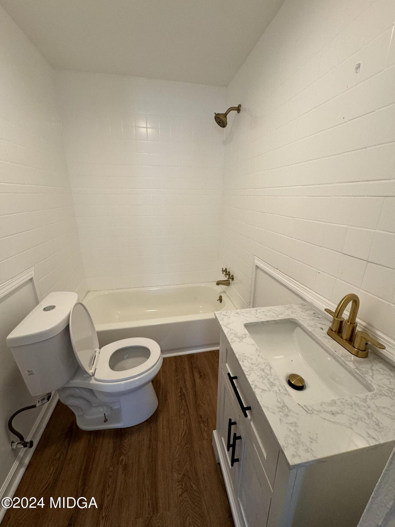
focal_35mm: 14
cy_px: 264
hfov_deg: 85.7
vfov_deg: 102.1
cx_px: 198
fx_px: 213
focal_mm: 2.22
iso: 200
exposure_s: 1/60
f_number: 2.2
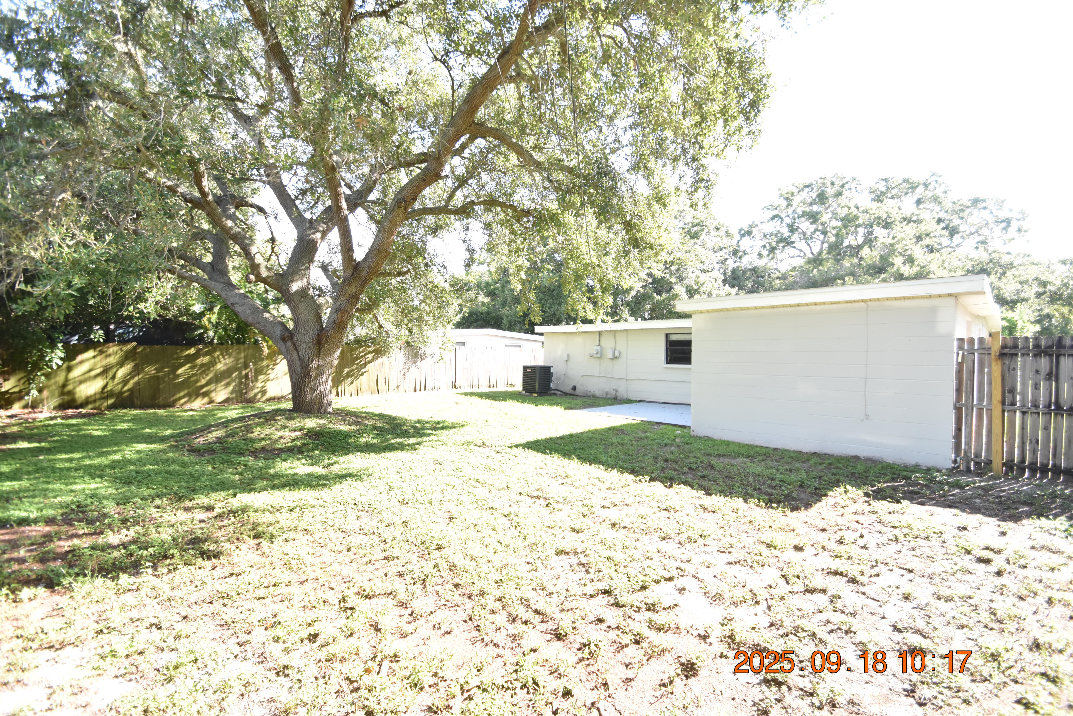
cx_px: 536
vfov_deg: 77.3
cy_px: 358
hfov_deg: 100.4
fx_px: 447
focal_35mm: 15
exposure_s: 1/500
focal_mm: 10
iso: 800
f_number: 4
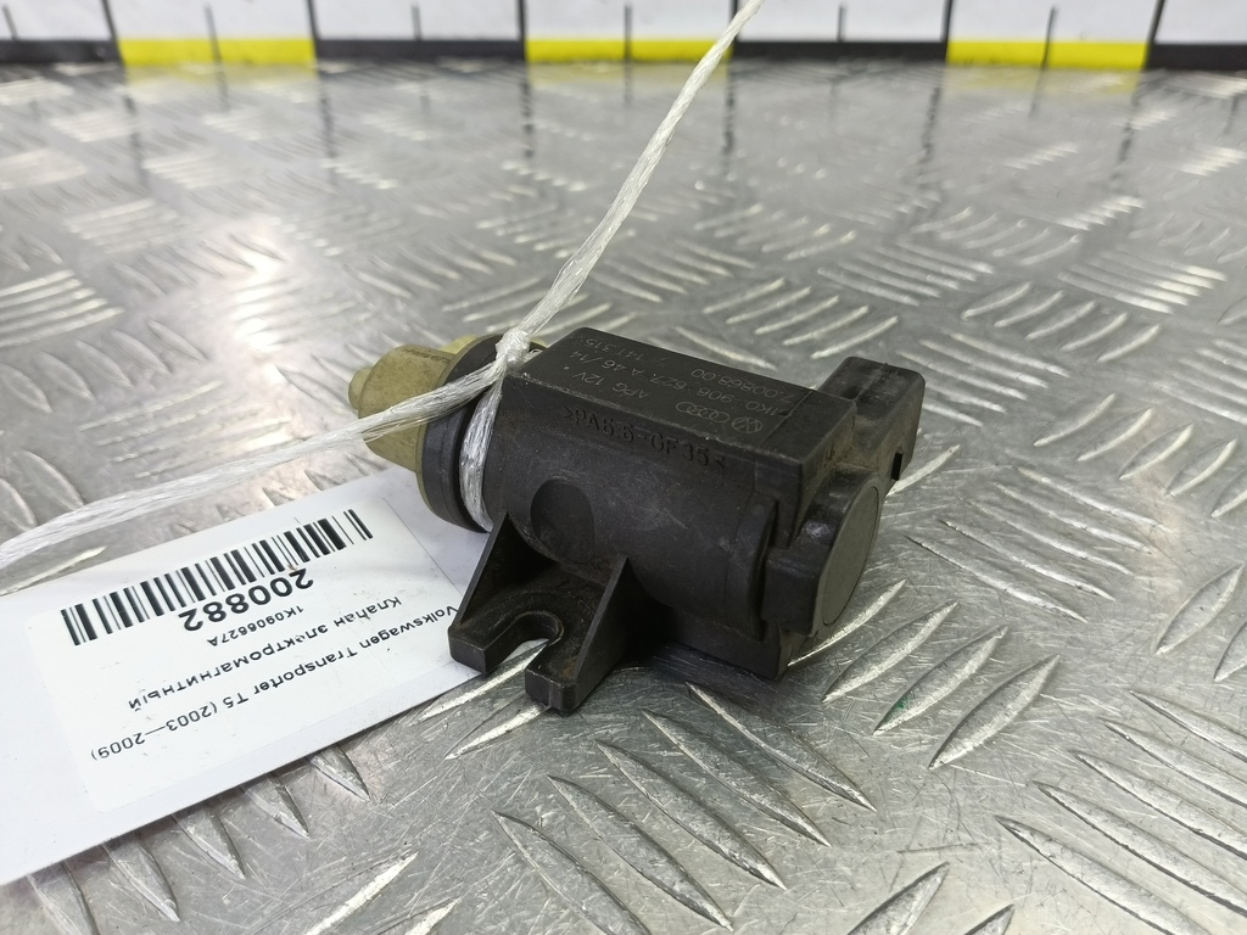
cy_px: 468
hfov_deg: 73.9
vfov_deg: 58.9
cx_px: 624
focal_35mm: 23
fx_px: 829
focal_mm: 4.11
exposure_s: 1/50
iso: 130
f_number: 1.6
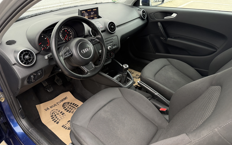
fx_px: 164
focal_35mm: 26
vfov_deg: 47.6
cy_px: 68
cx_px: 116
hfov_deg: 70.4
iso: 200
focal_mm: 6.76
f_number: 1.78
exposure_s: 1/80
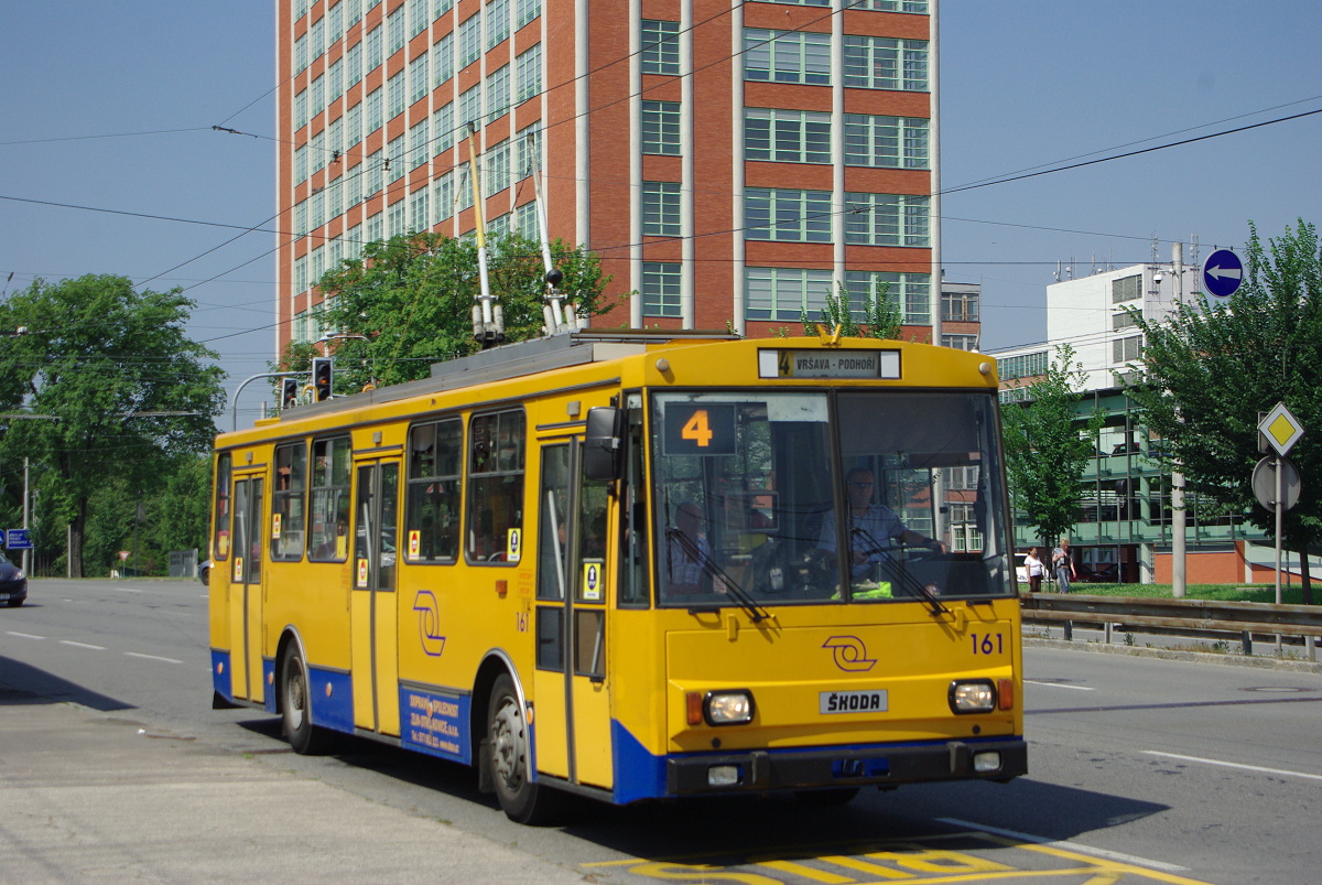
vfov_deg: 20.4
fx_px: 2463
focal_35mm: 67
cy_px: 442
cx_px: 661
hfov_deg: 30.0
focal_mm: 45
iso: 200
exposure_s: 1/800
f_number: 7.1
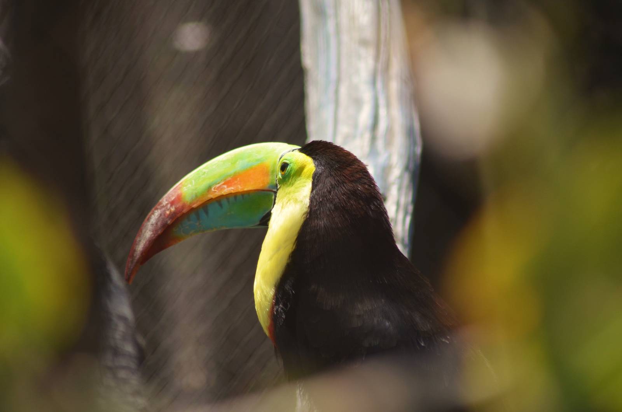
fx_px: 6466
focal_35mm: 375
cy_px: 206
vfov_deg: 3.7
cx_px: 311
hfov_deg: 5.5
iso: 400
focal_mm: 250
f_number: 5
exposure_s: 1/1000
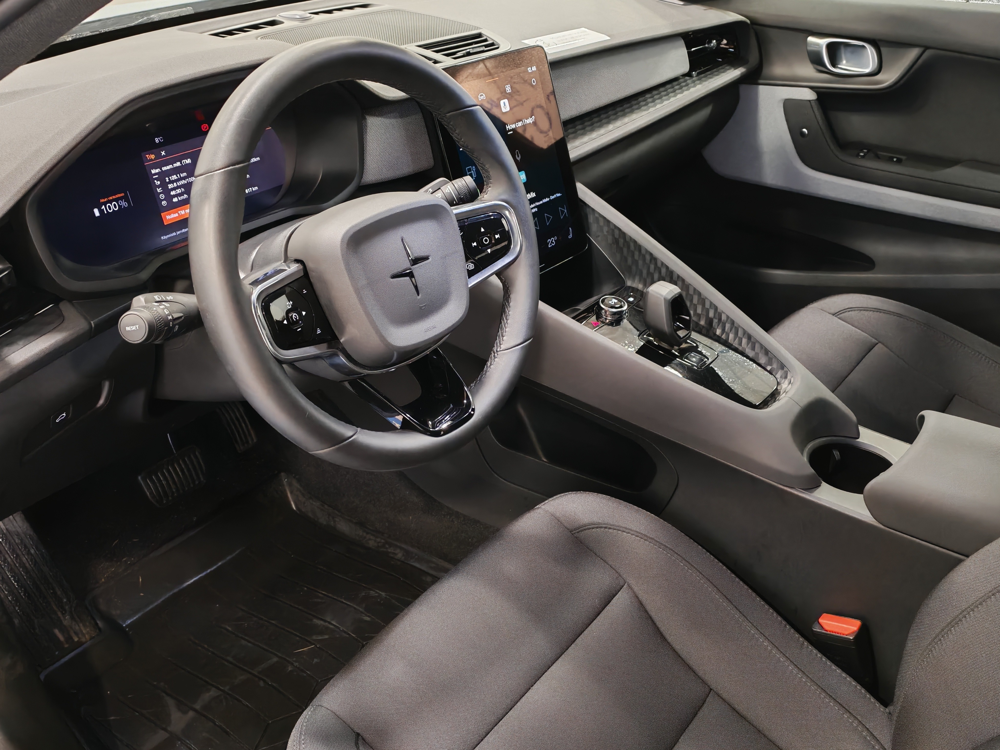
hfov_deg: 54.0
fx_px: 982
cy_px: 375
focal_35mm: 34
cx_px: 500
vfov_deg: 41.8
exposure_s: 1/33
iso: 2000
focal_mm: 6.12
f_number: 1.9
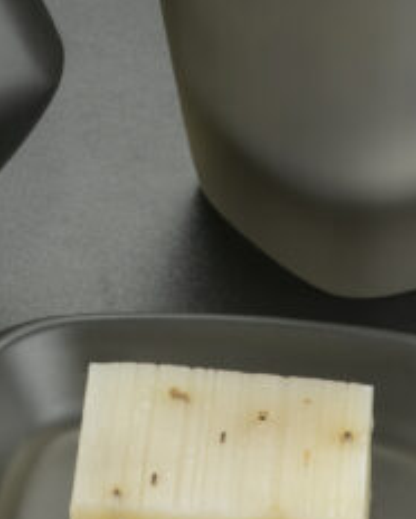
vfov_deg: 3.3
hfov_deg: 2.7
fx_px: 8930
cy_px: -76
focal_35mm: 581
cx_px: 29
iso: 100
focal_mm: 125
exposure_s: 1/4
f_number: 16
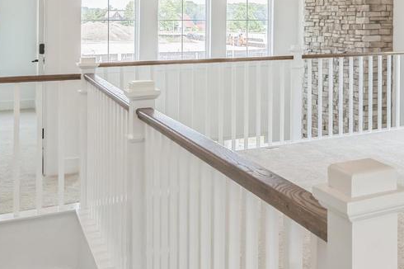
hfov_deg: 35.5
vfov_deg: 26.2
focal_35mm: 50
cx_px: 411
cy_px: 33
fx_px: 561
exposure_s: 1/60
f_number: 10
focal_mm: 17
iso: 320
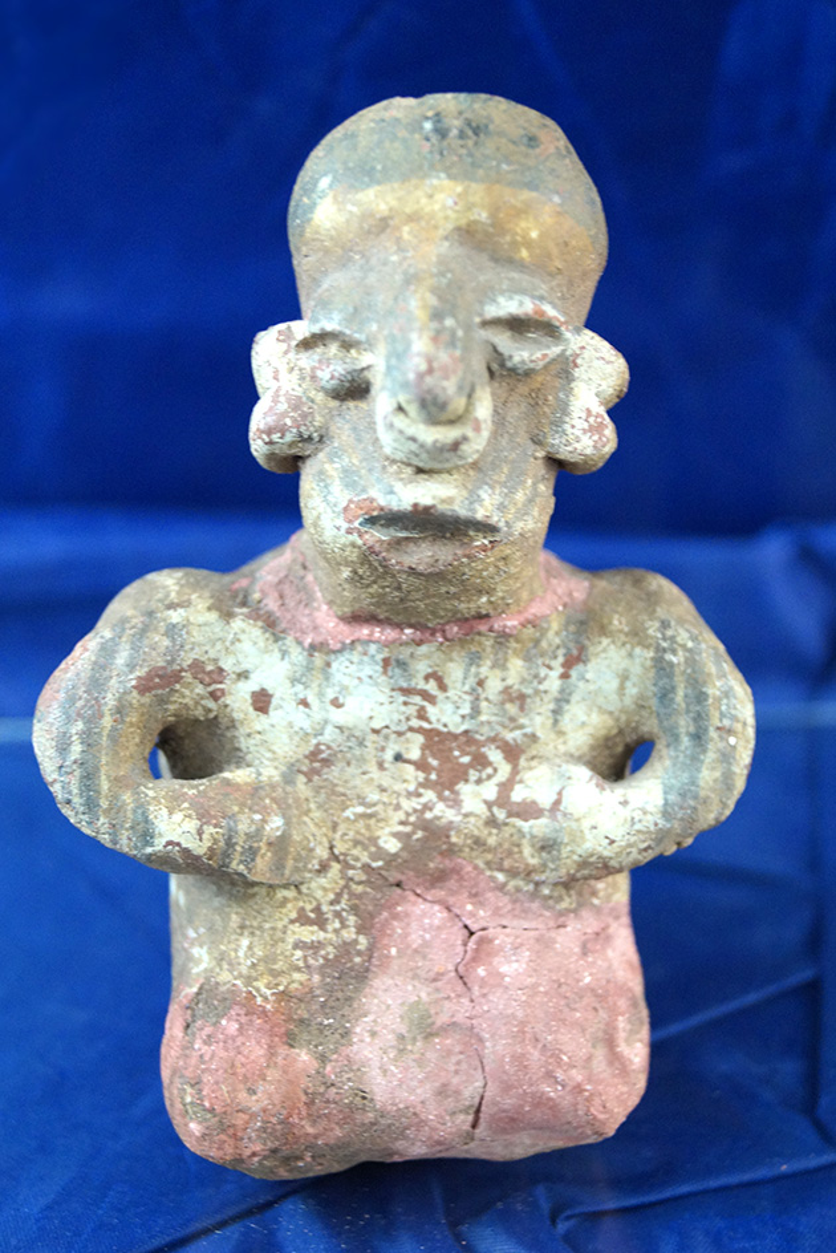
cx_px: 418
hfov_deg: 29.9
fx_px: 1566
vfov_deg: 43.6
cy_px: 626
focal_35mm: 45
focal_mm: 30
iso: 800
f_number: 4.5
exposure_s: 1/60
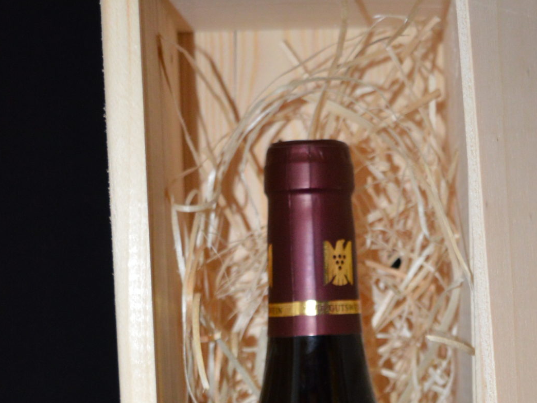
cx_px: 415
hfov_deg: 19.7
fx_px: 1536
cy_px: 549
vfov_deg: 14.2
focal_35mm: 99
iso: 1100
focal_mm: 28
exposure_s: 1/60
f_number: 4.2
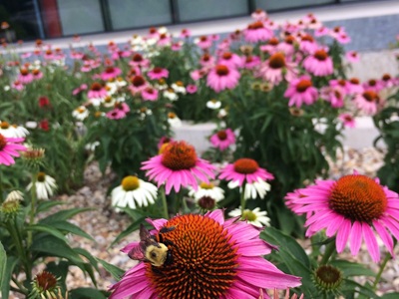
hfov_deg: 61.7
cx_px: 200
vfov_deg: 48.2
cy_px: 150
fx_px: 334
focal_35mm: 29
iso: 32
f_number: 2.2
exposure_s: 1/820
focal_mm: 4.15
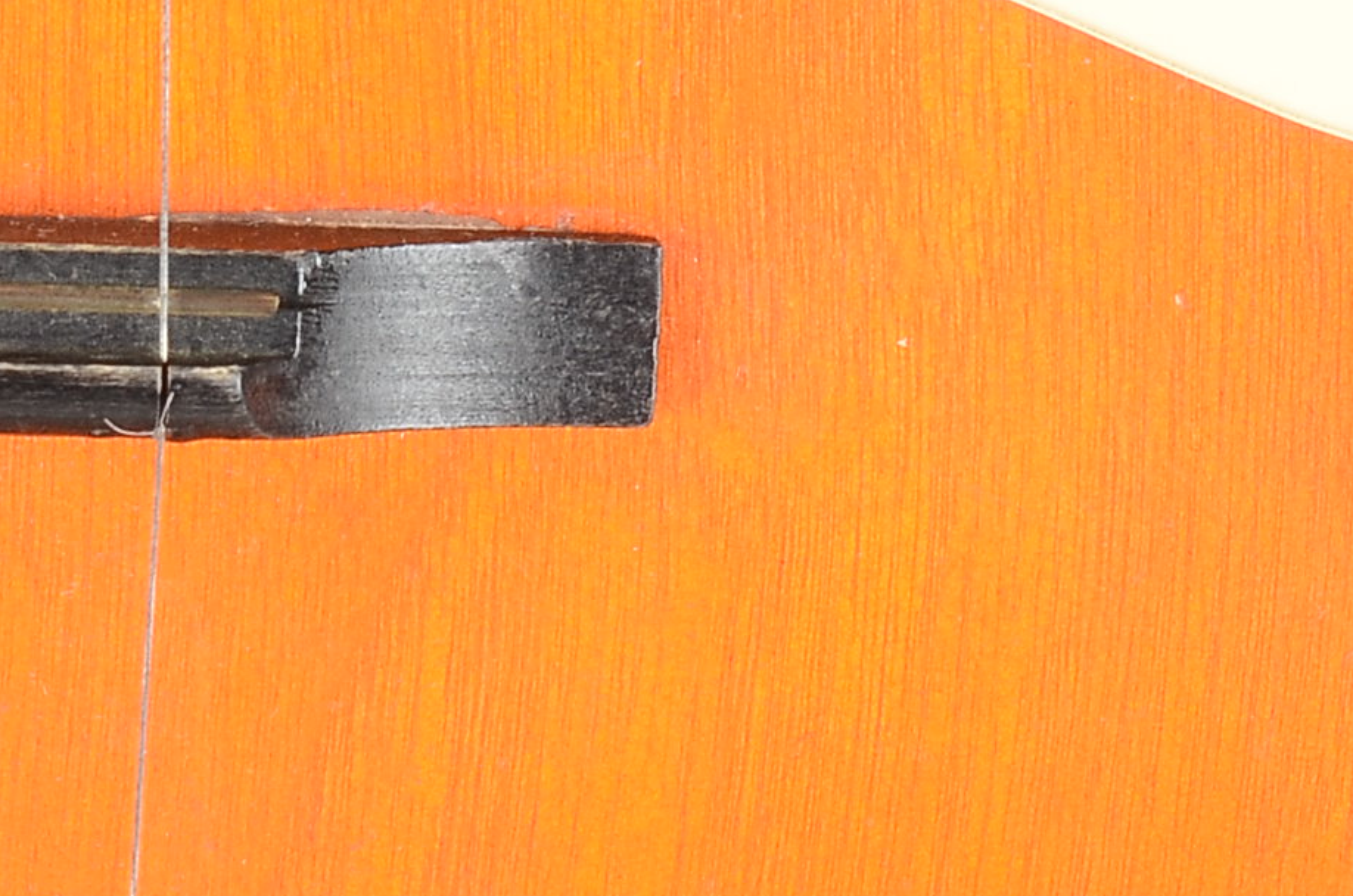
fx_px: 12452
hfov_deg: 6.2
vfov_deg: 4.1
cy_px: 977
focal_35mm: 332
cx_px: -227
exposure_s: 1/60
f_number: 10
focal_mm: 55
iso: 320
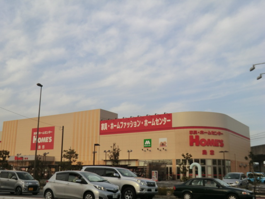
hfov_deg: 46.8
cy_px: 100
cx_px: 132
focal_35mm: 40
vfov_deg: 36.0
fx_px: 306
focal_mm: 7.1
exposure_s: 1/640
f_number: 3.8
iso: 80
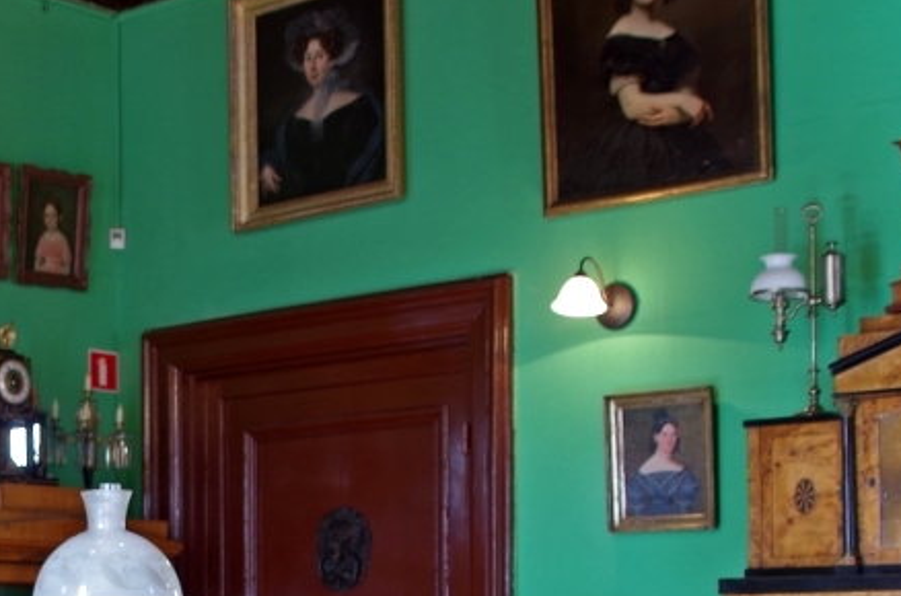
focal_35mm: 76
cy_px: 651
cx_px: 27
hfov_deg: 25.5
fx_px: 1898
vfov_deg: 17.3
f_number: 3.5
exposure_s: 1/13
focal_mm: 18
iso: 200
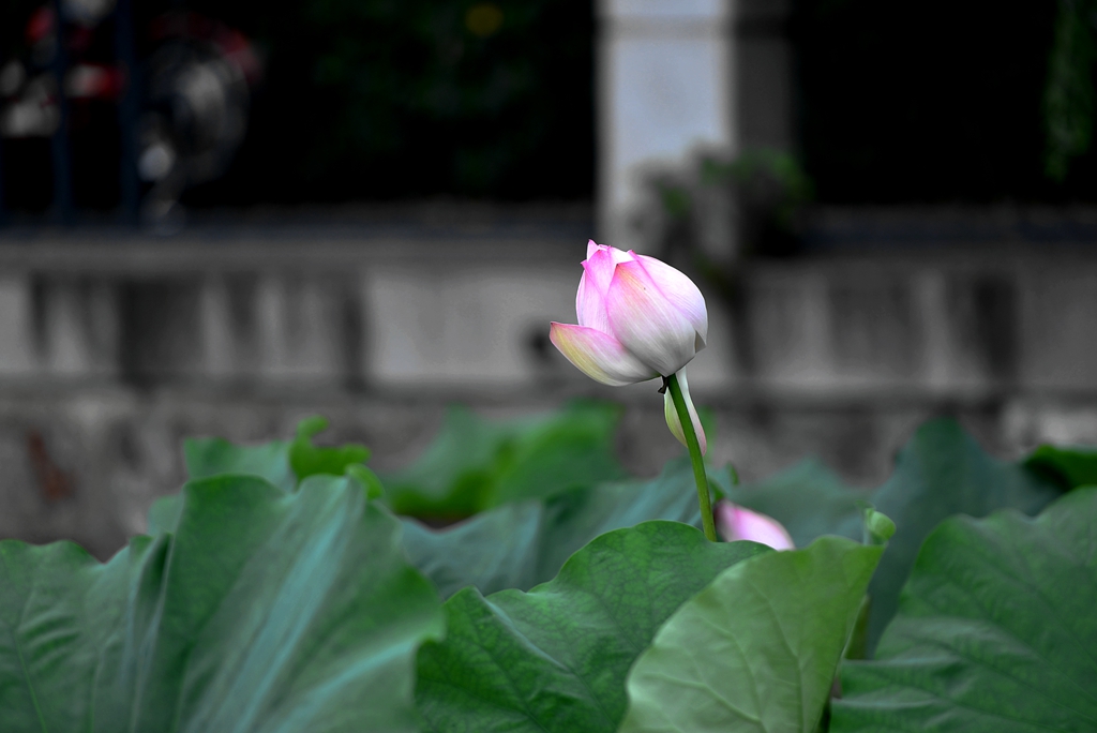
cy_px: 366
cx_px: 548
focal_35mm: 200
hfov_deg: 10.3
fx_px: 6098
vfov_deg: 6.9
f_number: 2.8
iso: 200
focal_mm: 200
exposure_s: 1/800
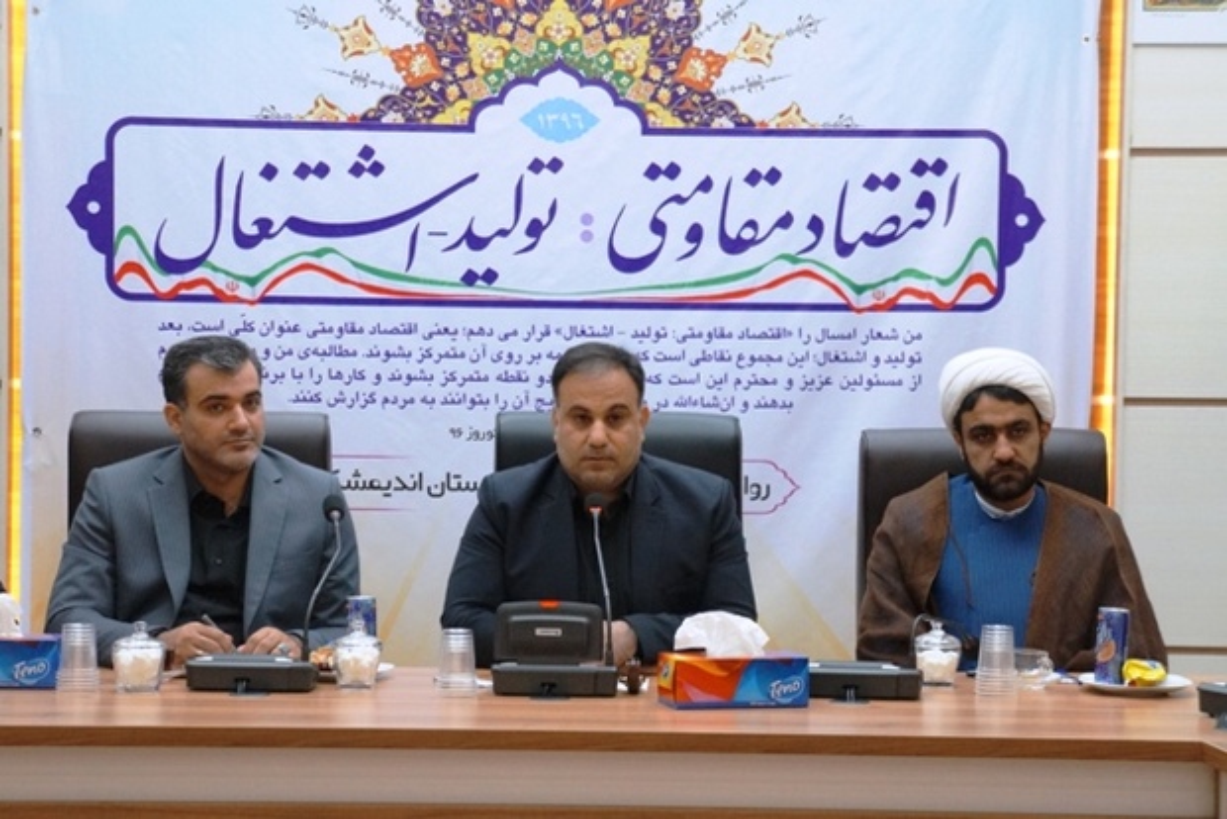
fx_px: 2813
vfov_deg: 16.6
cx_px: 614
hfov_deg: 24.6
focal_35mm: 82
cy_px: 410
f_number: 5.6
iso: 3200
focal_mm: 55
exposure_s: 1/125
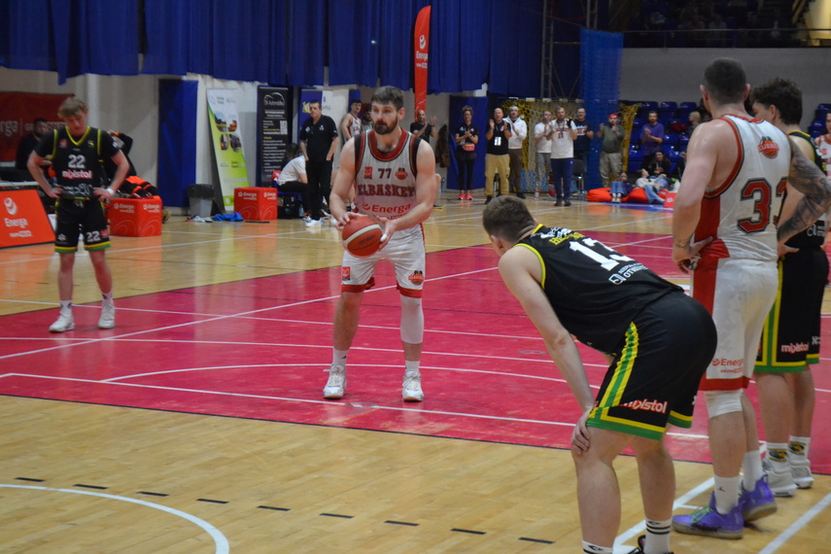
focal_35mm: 82
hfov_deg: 24.6
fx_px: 1904
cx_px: 416
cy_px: 277
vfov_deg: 16.6
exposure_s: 1/160
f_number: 5.6
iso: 3200
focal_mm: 55
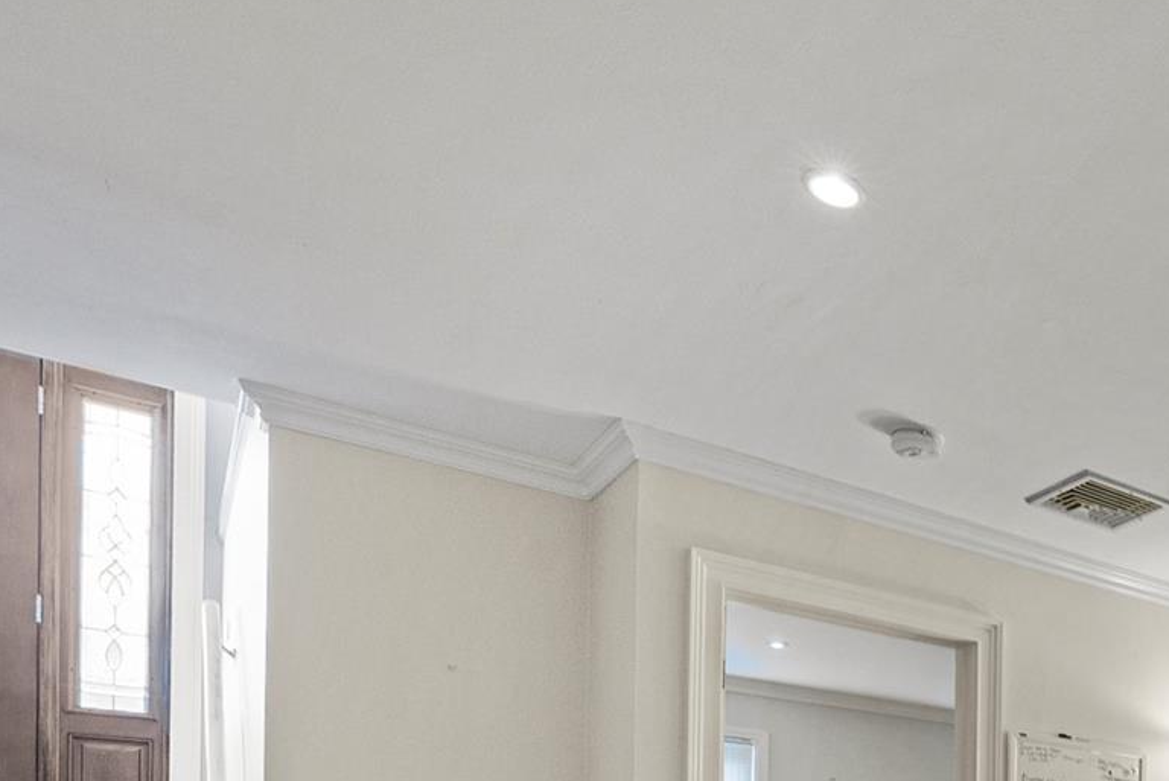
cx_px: 1335
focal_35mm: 32
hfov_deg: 43.0
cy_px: 873
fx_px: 1040
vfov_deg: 35.0
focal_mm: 12
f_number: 9
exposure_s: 1/3
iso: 800
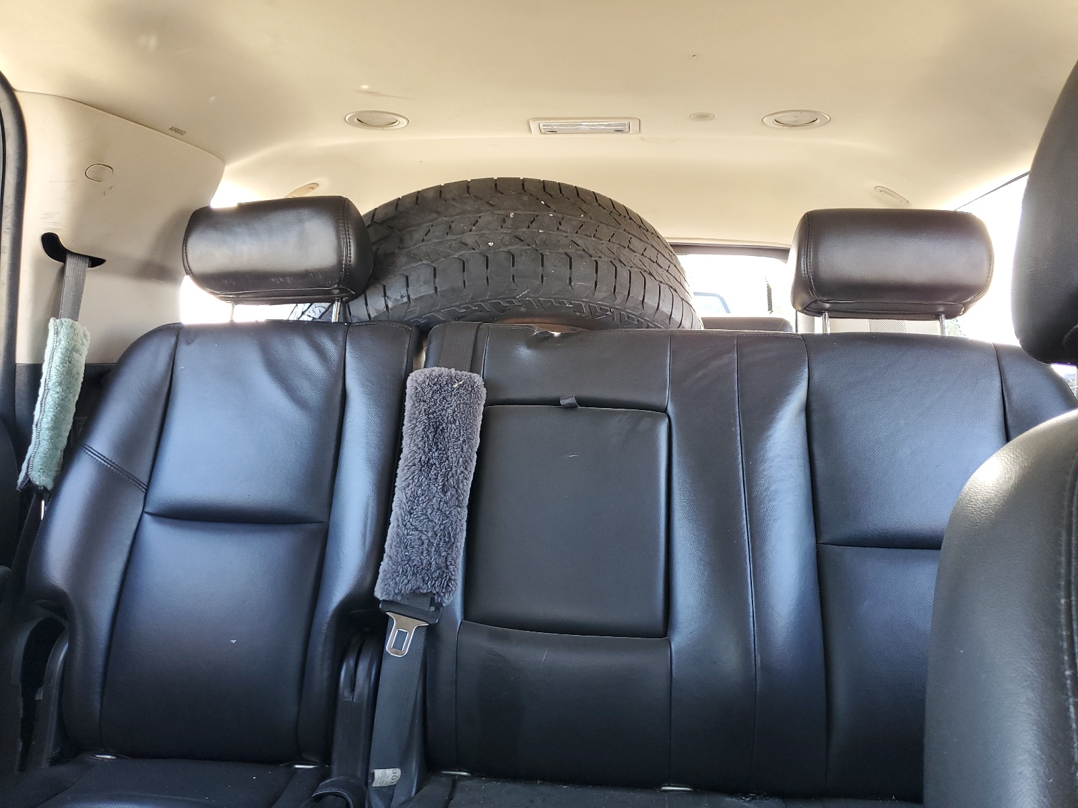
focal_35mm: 26
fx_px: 810
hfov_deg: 67.3
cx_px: 539
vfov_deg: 53.1
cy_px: 404
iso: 78
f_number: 1.5
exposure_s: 1/100
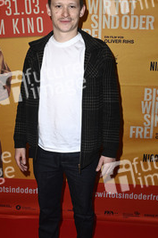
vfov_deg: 46.4
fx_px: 278
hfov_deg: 31.7
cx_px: 66
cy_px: 128
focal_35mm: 42
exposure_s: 1/250
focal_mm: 28
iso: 500
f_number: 5.6
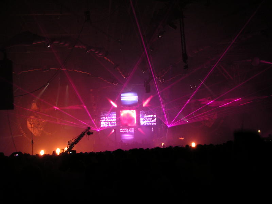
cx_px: 136
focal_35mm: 38
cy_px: 102
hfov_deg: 49.0
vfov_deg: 37.7
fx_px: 299
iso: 100
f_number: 2.8
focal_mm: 6
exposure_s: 1/10
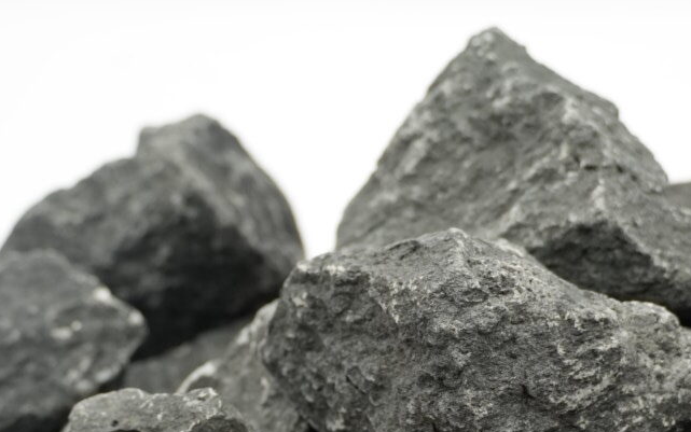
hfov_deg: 16.3
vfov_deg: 10.2
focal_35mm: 127
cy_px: 403
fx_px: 2398
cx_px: 486
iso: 320
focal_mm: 33
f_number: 4.5
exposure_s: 1/60
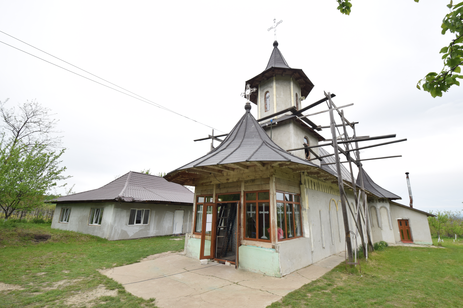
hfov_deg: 100.4
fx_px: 193
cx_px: 232
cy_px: 154
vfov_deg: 77.3
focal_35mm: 15
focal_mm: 10
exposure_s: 1/125
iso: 320
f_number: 9
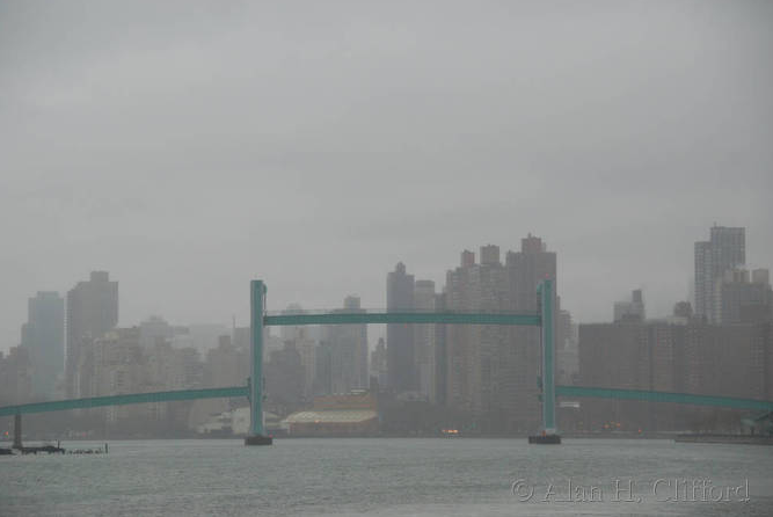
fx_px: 3213
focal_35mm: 150
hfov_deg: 13.7
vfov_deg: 9.2
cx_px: 377
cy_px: 247
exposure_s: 1/200
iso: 320
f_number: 5.3
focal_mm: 95
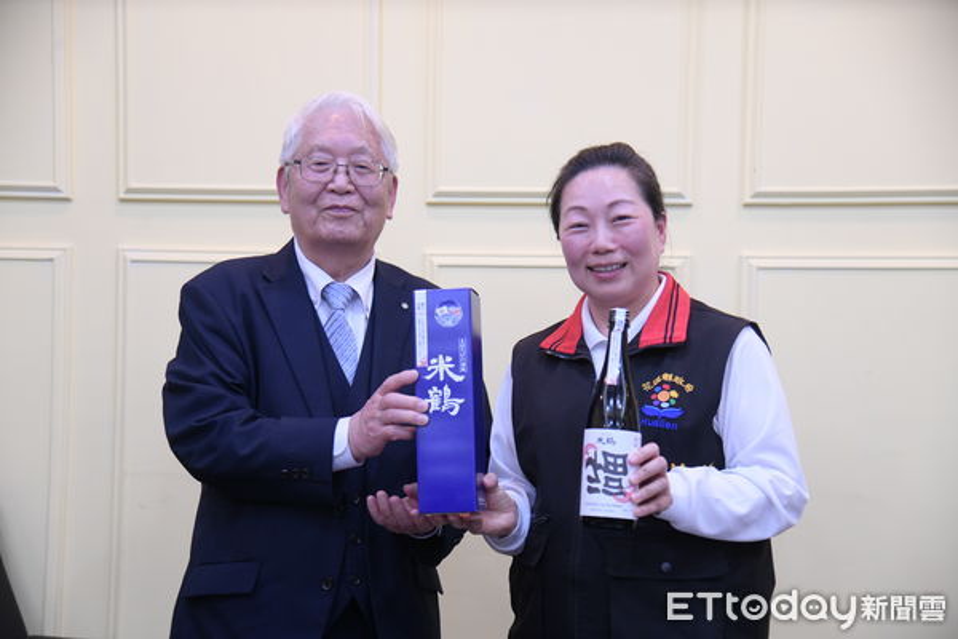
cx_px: 479
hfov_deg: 34.5
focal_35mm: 58
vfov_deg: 23.4
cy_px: 320
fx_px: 1543
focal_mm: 58
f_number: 4
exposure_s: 1/200
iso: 2500
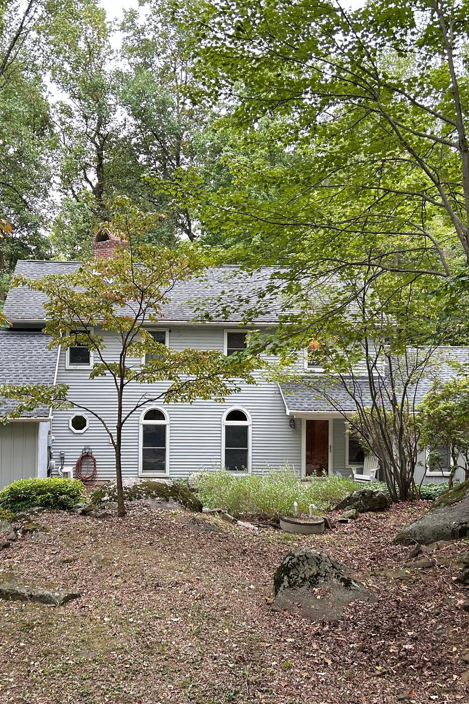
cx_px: 165
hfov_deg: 35.7
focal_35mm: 37
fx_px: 723
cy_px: 344
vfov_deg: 51.9
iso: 125
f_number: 1.5
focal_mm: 5.7
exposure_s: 1/86
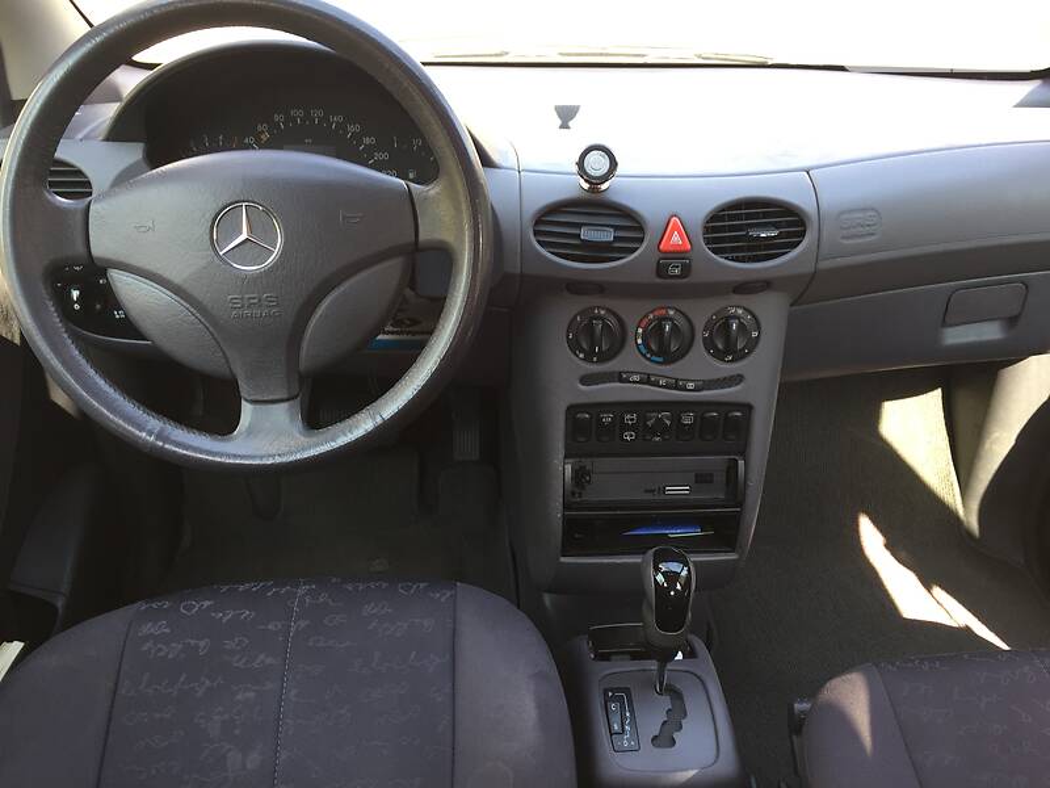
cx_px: 525
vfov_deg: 48.2
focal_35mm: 29
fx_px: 880
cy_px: 394
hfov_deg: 61.7
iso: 32
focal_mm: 4.2
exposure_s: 1/50
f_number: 2.2
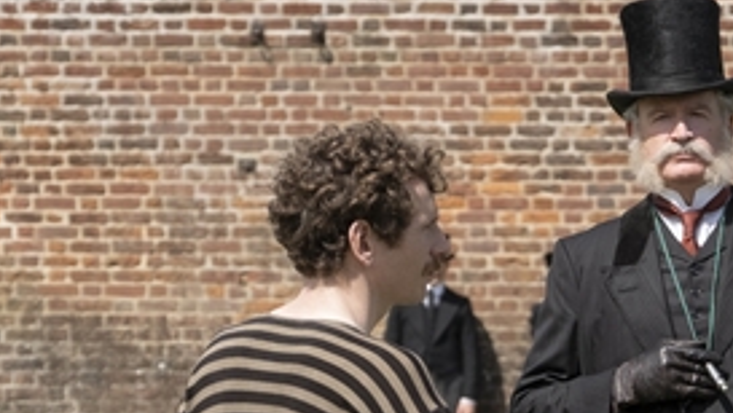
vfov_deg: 2.2
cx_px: 720
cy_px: 532
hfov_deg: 4.0
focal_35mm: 545
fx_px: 10600
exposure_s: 1/500
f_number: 6.4
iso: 160
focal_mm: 94.5
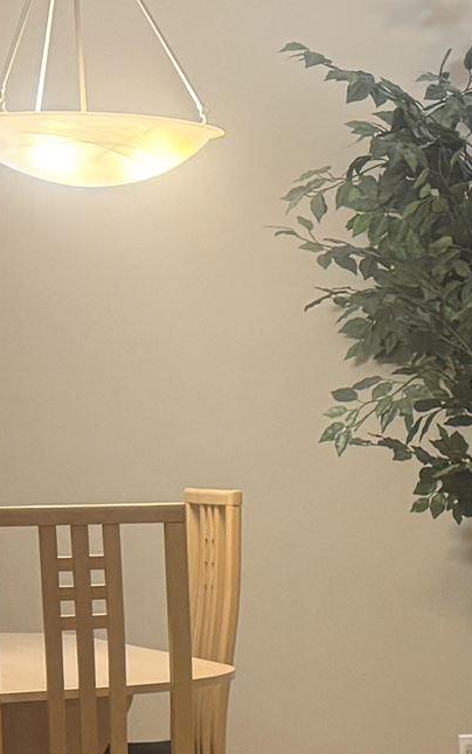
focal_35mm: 121
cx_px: 1207
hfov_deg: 9.4
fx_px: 2489
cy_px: 802
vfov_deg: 16.8
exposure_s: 1/60
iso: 200
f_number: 1.78
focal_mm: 6.76
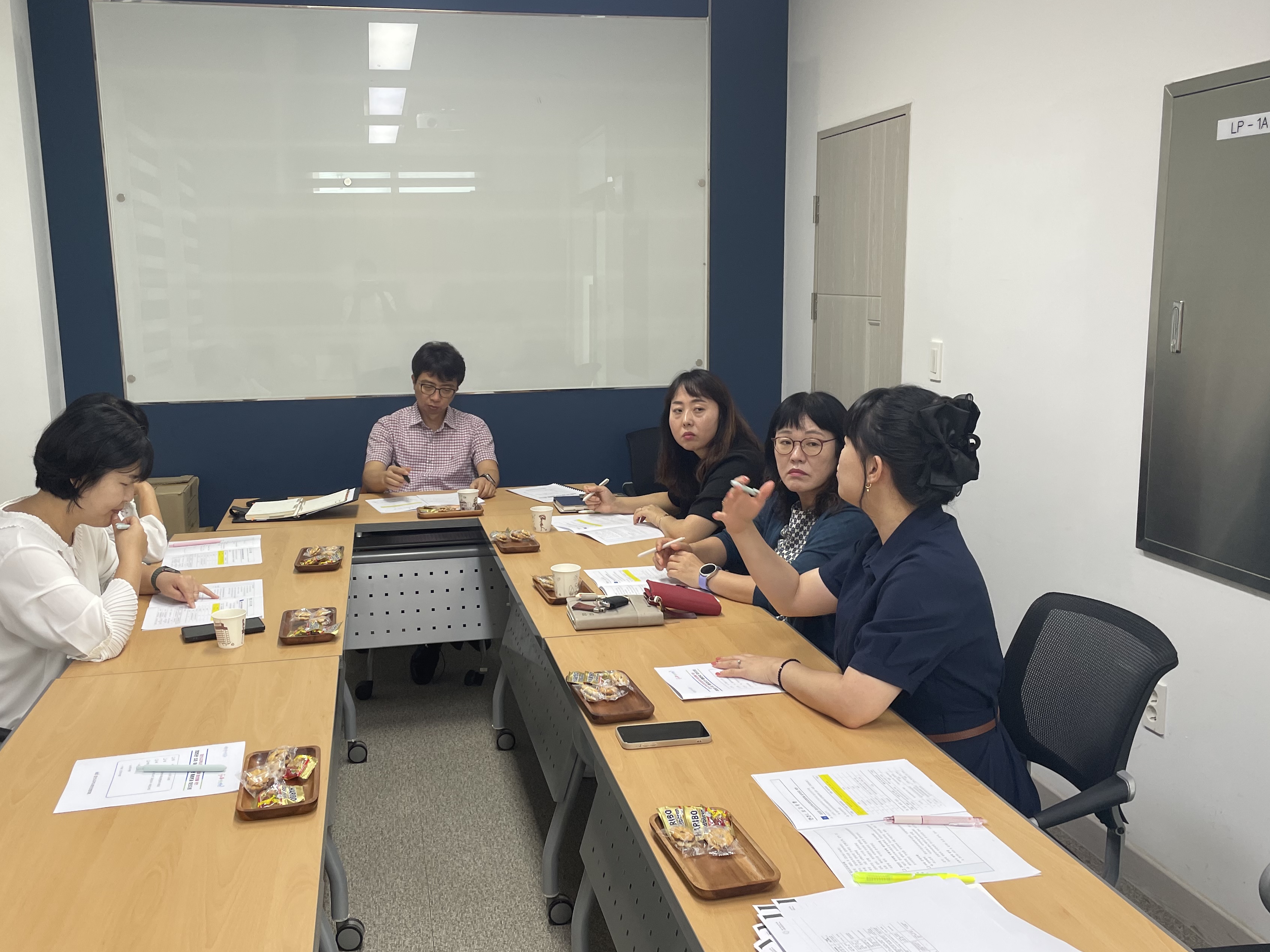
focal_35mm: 31
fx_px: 1137
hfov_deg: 58.3
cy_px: 486
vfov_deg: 45.4
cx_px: 582
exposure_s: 1/60
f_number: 1.6
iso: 64
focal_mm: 4.2
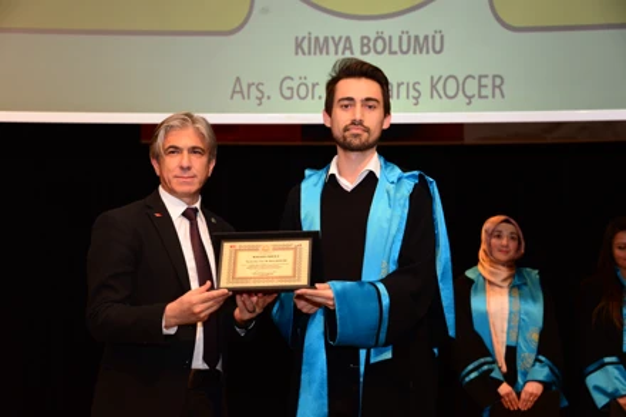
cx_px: 313
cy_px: 208
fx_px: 1078
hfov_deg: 32.4
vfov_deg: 21.9
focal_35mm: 62
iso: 1600
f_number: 4.8
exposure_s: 1/200
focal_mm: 62
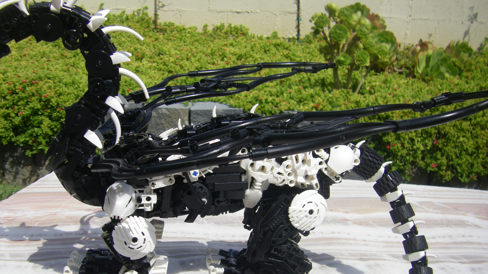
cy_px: 182
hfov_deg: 43.6
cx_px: 215
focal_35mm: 47
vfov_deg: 25.3
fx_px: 608
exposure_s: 1/320
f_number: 7
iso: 64
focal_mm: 6.3
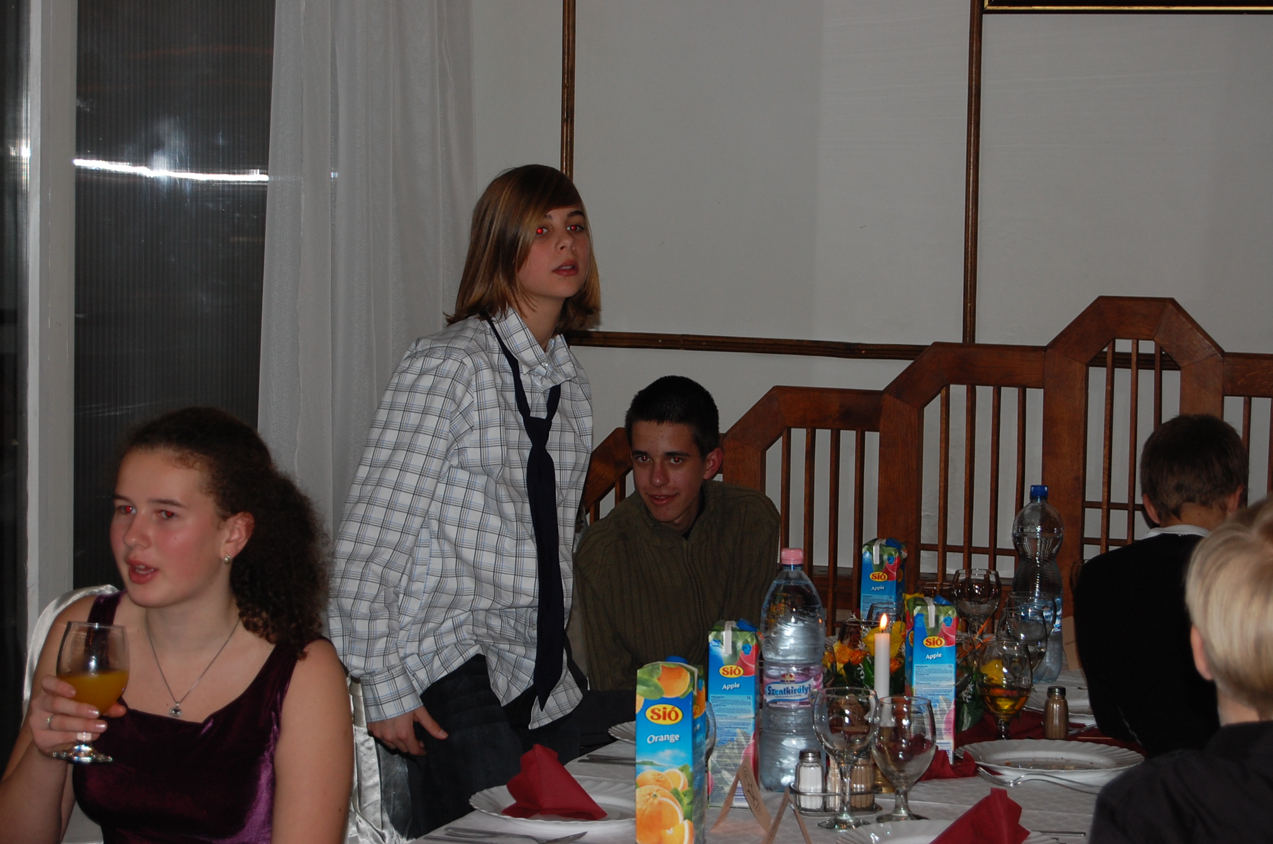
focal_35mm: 82
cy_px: 422
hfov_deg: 24.7
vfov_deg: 16.5
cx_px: 636
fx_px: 2912
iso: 400
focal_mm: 55
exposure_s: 1/60
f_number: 5.6
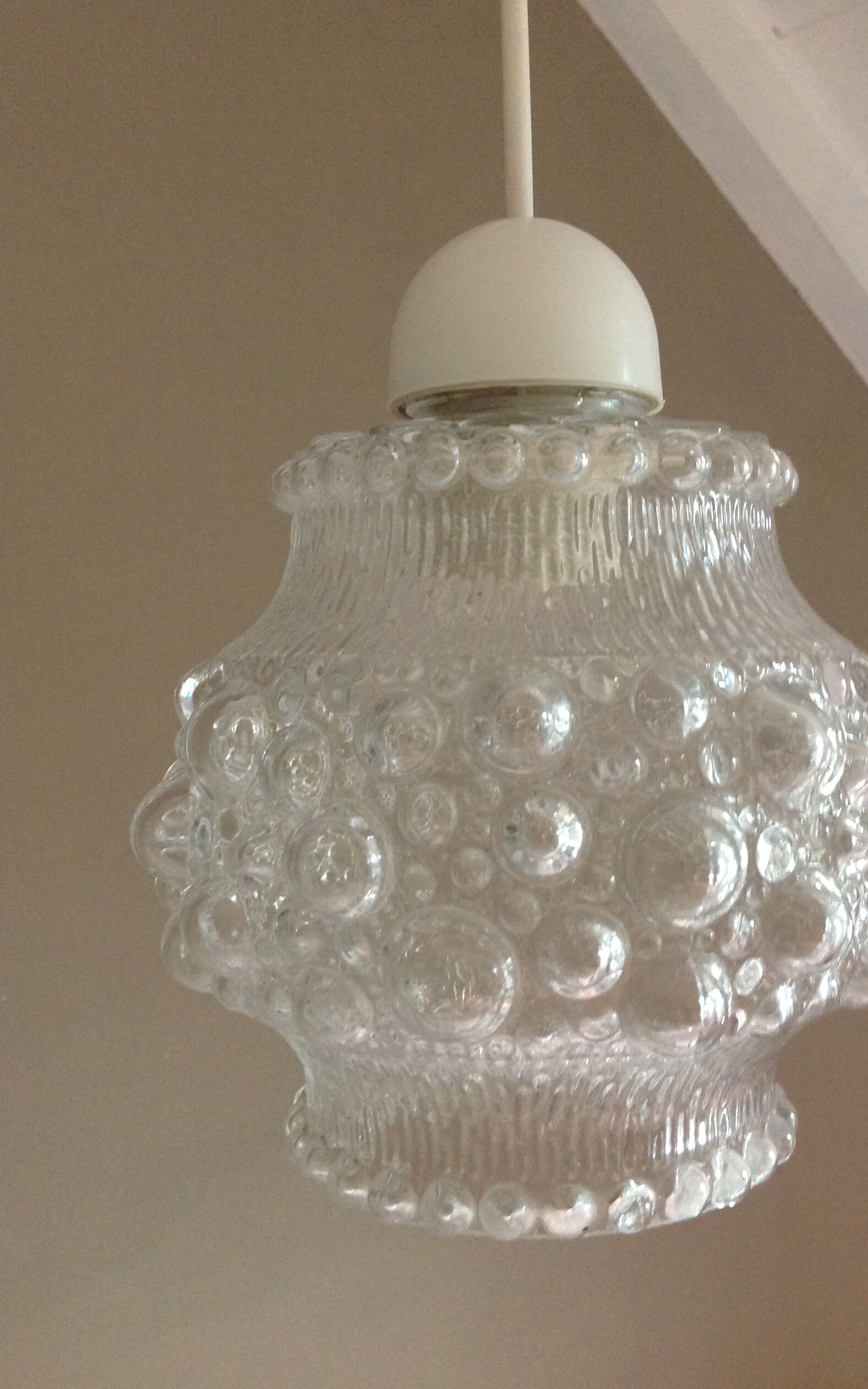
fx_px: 1439
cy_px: 687
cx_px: 524
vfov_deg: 51.5
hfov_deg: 33.5
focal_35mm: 38
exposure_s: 1/15
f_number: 2.4
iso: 200
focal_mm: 4.28
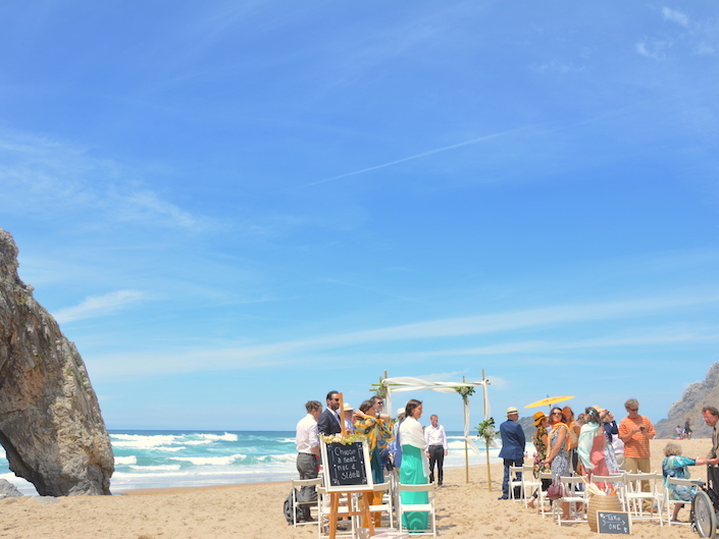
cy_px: 268
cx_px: 377
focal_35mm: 36
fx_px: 748
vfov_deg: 39.7
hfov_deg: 51.3
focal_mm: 22
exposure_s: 1/160
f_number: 8
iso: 100
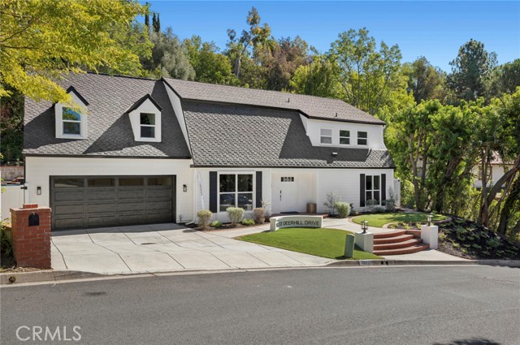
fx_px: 375
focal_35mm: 26
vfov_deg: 49.4
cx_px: 260
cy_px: 172
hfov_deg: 69.5
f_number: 9
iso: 80
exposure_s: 1/40
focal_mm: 26
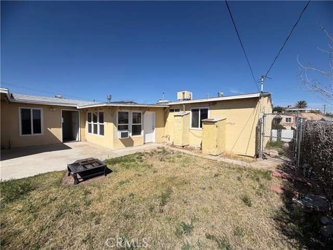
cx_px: 166
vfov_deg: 85.7
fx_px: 135
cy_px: 125
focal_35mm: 14
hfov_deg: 102.1
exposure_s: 1/1259
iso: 20
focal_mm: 2.22
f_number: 2.2
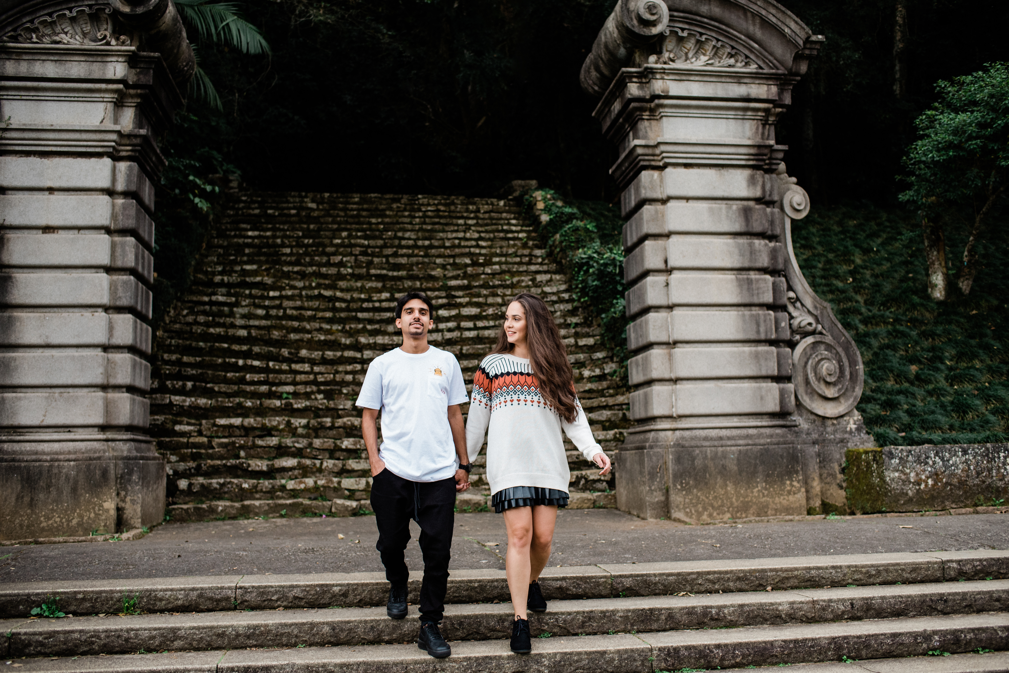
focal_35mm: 35
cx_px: 504
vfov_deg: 37.9
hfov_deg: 54.4
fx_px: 981
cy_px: 336
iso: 720
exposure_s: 1/500
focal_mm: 35
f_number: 2.8
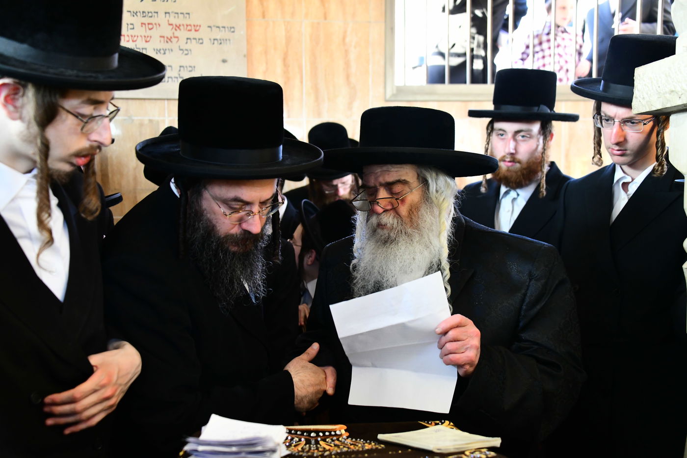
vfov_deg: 29.9
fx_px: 859
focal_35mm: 45
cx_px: 344
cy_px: 229
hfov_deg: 43.6
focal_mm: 45
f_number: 4.5
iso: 3200
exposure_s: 1/80
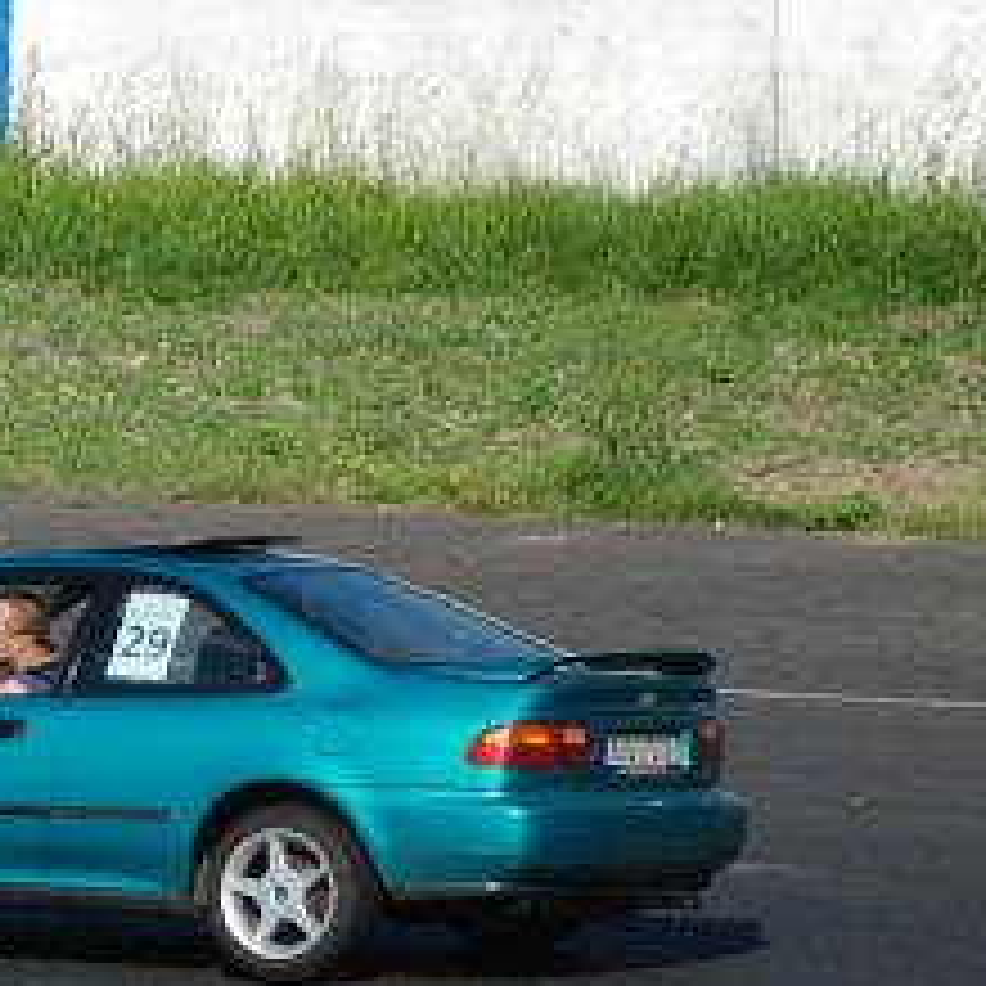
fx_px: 35996
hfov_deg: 1.6
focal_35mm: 1117
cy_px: 675
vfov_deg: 1.6
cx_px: -95
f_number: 5.6
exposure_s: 1/2000
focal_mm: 300
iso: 400
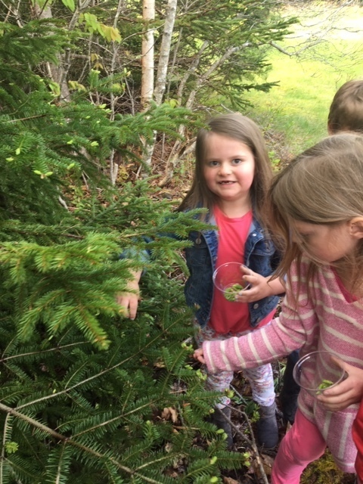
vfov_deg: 61.7
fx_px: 405
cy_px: 242
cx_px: 182
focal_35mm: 29
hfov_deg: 48.2
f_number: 2.2
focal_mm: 4.15
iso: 25
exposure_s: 1/60
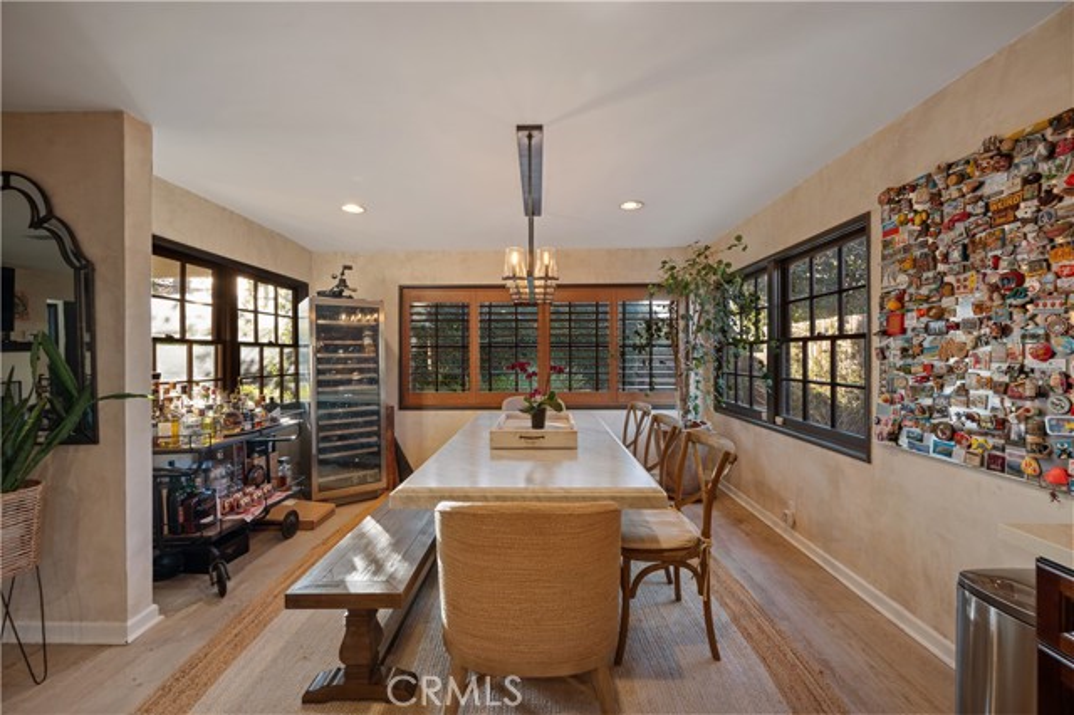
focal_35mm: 14
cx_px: 537
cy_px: 358
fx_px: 417
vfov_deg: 81.1
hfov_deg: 104.3
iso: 100
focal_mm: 14
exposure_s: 1/1.25
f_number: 8
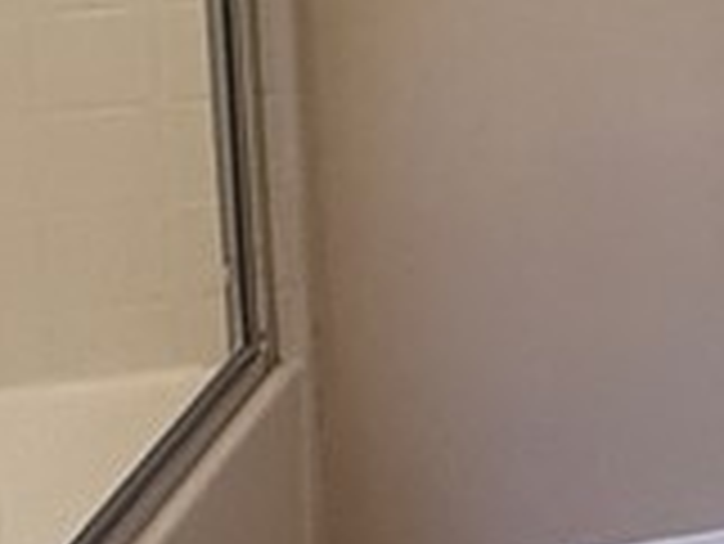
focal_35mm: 89
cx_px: 1673
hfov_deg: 14.9
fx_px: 1863
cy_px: -301
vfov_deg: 15.2
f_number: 2.2
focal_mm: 2.22
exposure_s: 1/99
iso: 200
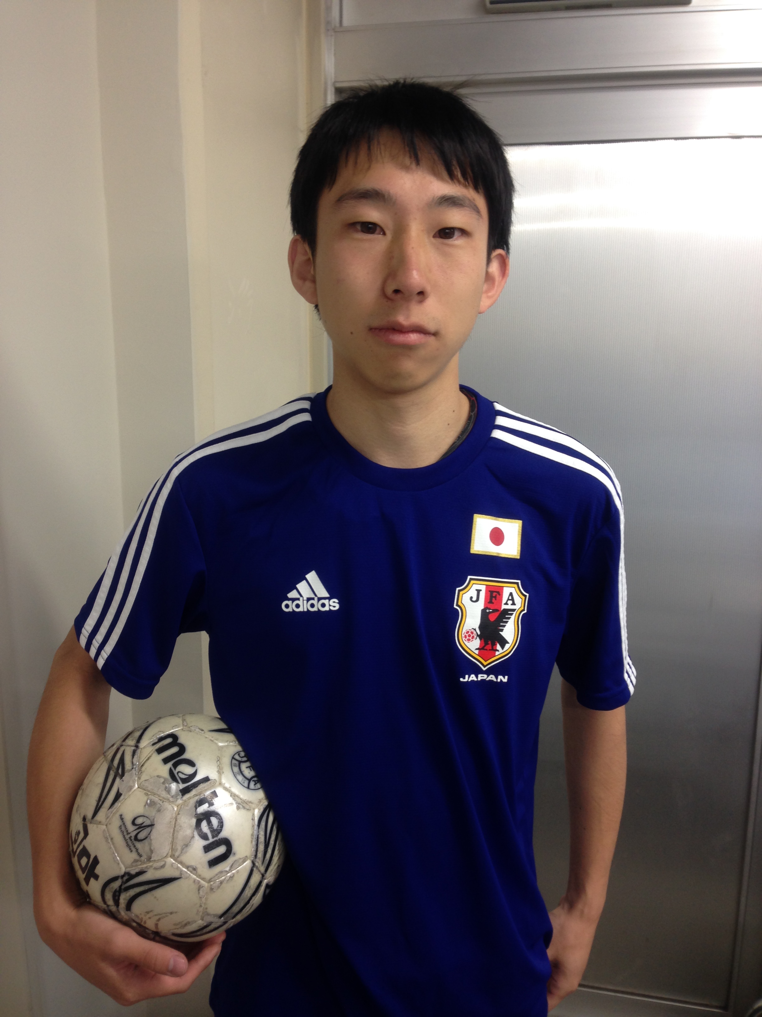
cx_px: 381
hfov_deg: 42.9
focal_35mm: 33
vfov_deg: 55.4
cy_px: 508
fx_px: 969
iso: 50
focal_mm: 4.12
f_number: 2.4
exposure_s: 1/24
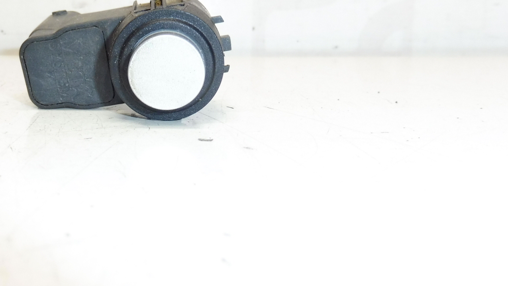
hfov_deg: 46.9
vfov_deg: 28.3
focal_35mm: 42
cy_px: 114
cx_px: 140
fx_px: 566
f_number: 3.5
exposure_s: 1/100
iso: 200
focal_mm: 4.3
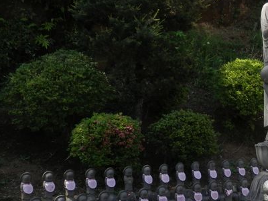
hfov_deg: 28.2
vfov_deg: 22.2
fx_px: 511
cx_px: 245
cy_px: 123
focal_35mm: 66
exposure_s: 1/250
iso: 80
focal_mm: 6
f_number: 3.4
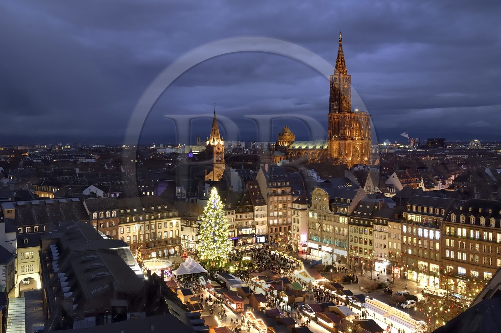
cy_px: 166
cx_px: 250
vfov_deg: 35.0
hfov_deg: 50.7
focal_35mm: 38
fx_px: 528
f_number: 7.1
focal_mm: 38
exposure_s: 1/2.5
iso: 800
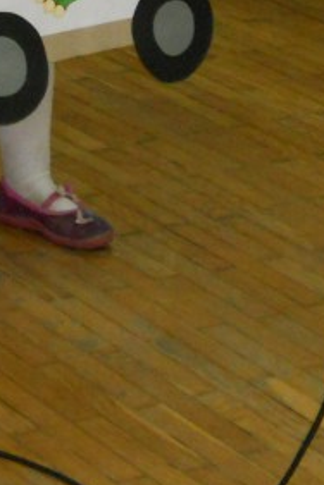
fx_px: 2754
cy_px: -169
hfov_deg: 6.6
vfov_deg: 9.9
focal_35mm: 204
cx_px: -150
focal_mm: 9.8
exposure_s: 1/30
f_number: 4.8
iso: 400
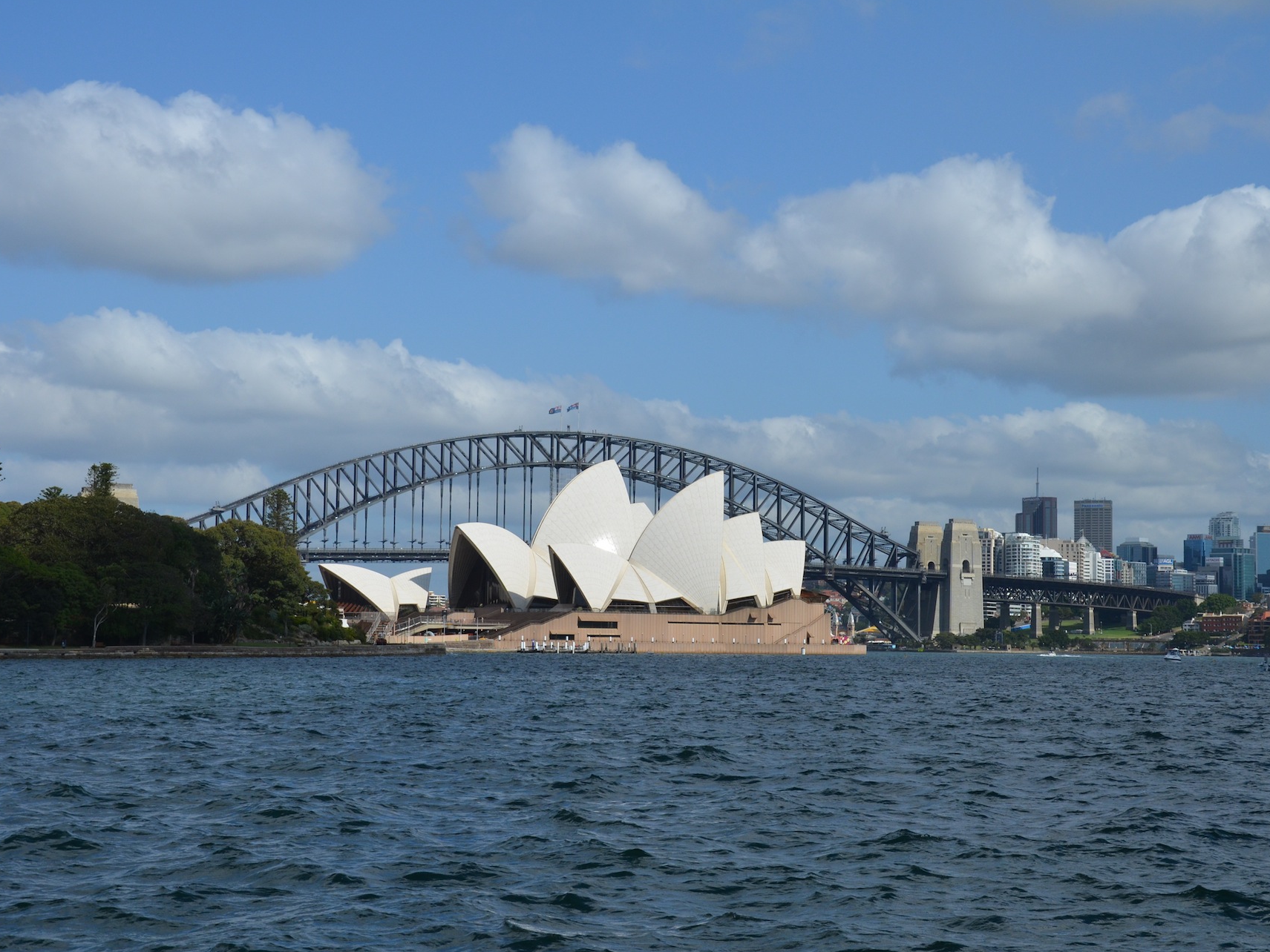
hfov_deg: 30.7
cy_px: 482
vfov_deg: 23.3
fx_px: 2312
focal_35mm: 63
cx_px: 697
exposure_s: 1/2000
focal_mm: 38
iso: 400
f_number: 8
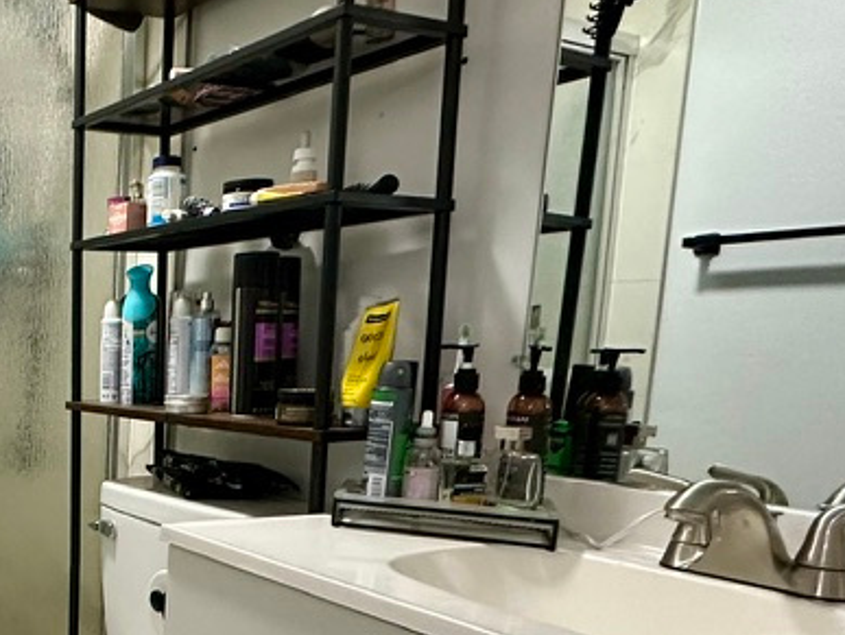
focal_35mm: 37
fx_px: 904
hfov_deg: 41.9
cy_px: 478
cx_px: -37
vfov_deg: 37.7
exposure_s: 1/60
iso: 800
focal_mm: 2.22
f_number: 2.2
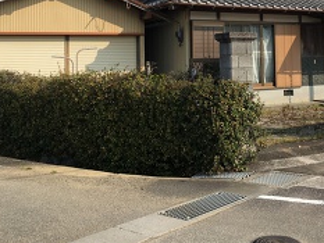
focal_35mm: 53
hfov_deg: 35.4
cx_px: 241
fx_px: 496
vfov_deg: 26.8
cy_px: 35
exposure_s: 1/1304
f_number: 2.2
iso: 25
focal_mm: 4.15
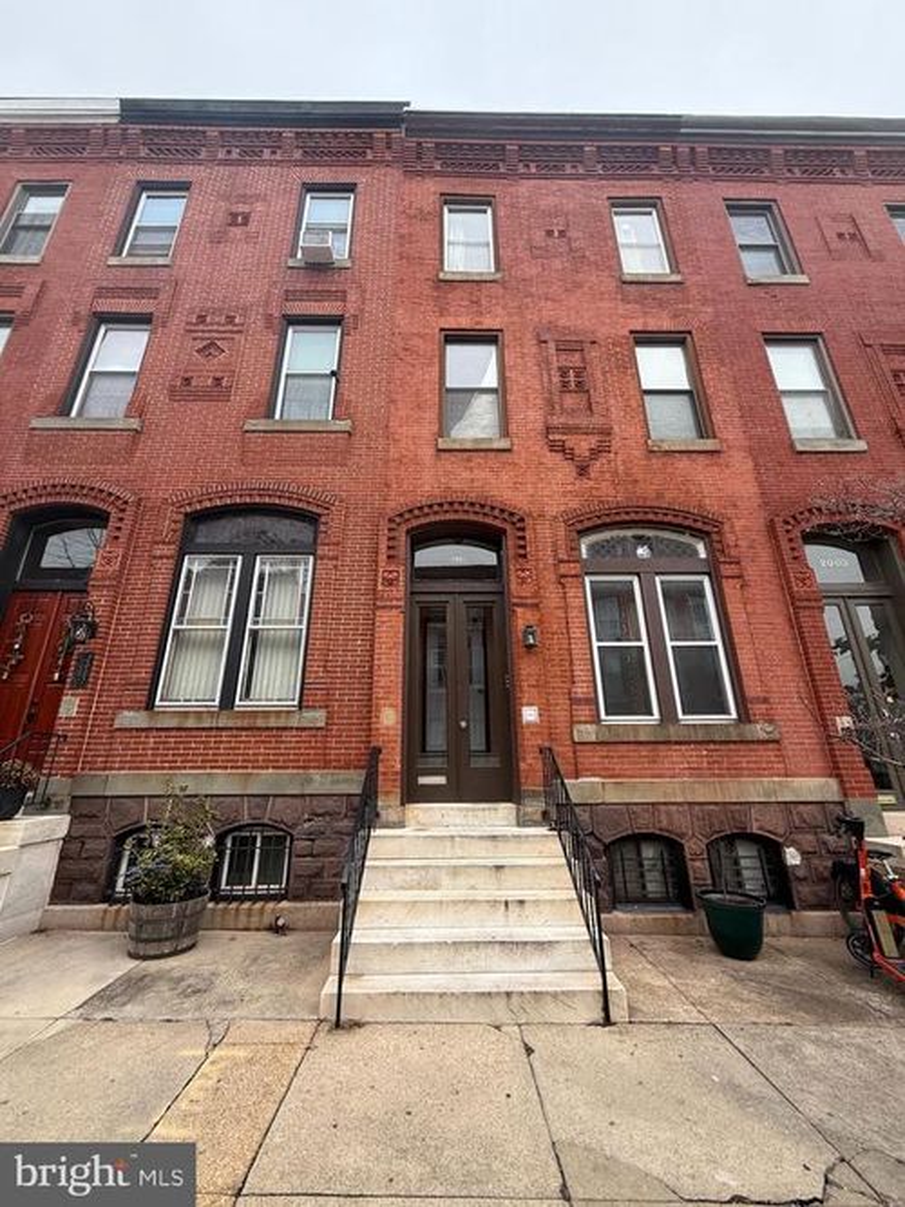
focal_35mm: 14
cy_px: 604
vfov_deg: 102.1
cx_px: 452
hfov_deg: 85.7
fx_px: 488
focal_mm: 2.22
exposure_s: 1/216
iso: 50
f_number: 2.2
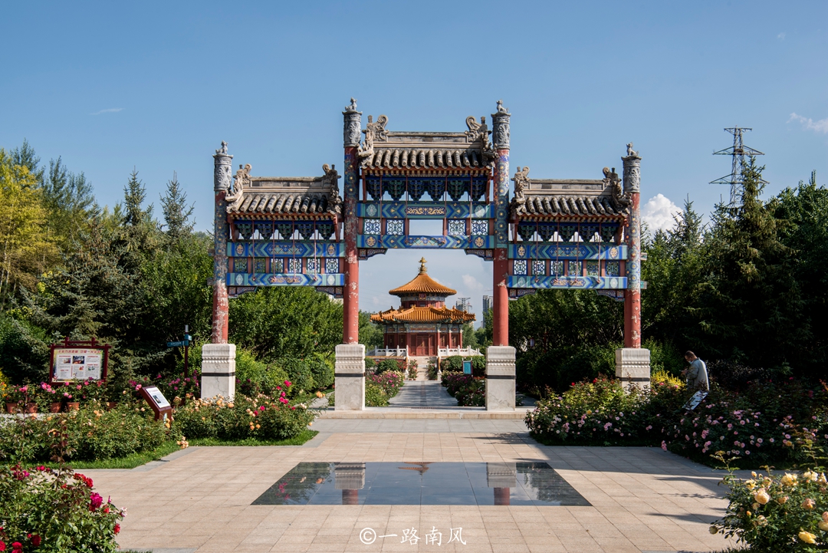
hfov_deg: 50.7
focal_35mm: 38
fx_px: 874
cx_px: 414
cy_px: 276
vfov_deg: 35.1
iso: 100
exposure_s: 1/100
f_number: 13
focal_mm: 38
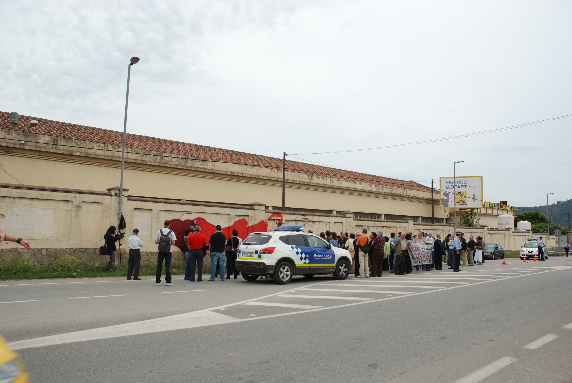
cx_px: 286
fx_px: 430
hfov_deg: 67.3
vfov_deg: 48.0
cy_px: 192
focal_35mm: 27
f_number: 7.1
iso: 100
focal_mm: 18
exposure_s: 1/200
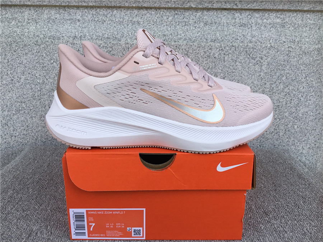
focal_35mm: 31
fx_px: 289
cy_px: 121
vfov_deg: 45.4
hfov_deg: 58.4
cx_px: 162
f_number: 2.4
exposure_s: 1/631
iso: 25
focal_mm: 3.3
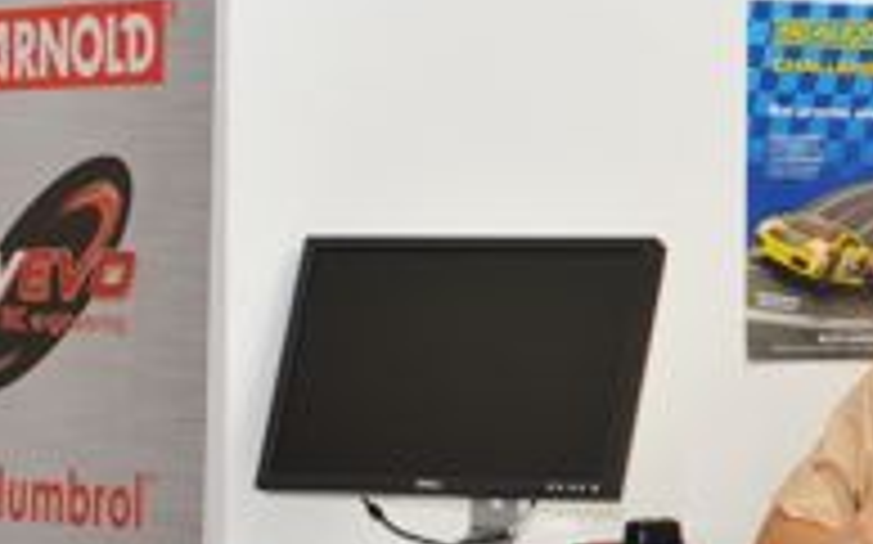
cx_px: 1071
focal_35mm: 218
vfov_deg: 6.0
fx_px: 5184
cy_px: 256
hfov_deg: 9.5
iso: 640
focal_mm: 65
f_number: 8
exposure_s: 1/50
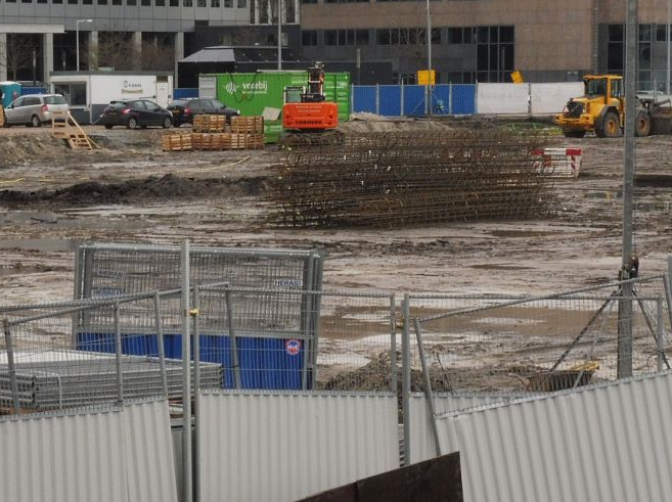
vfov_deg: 9.3
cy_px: 284
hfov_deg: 12.4
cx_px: 171
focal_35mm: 159
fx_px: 3083
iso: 250
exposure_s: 1/125
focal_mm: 18.2
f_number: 5.3
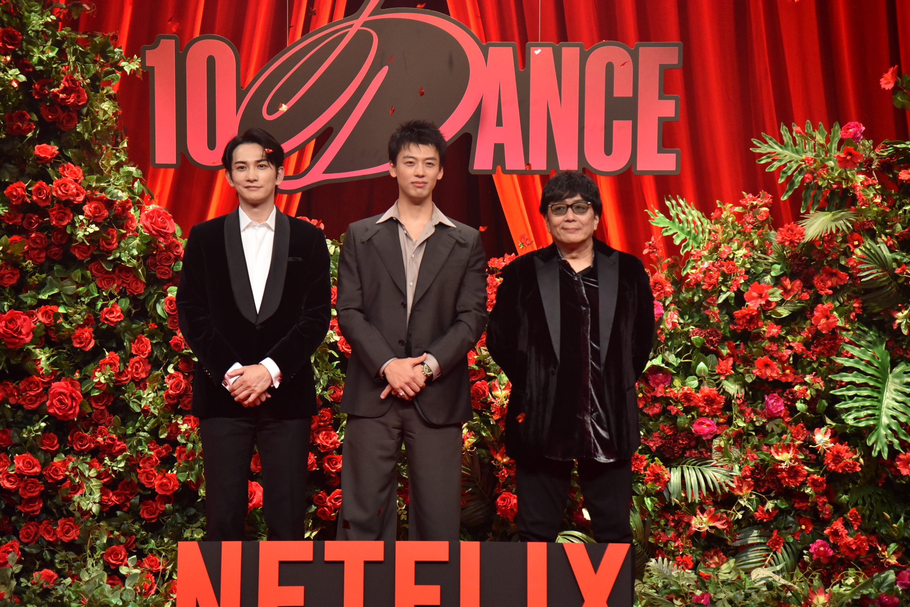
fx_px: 2832
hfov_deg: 18.3
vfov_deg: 12.2
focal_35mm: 112
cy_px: 304
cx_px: 455
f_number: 4
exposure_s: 1/800
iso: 3200
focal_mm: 112
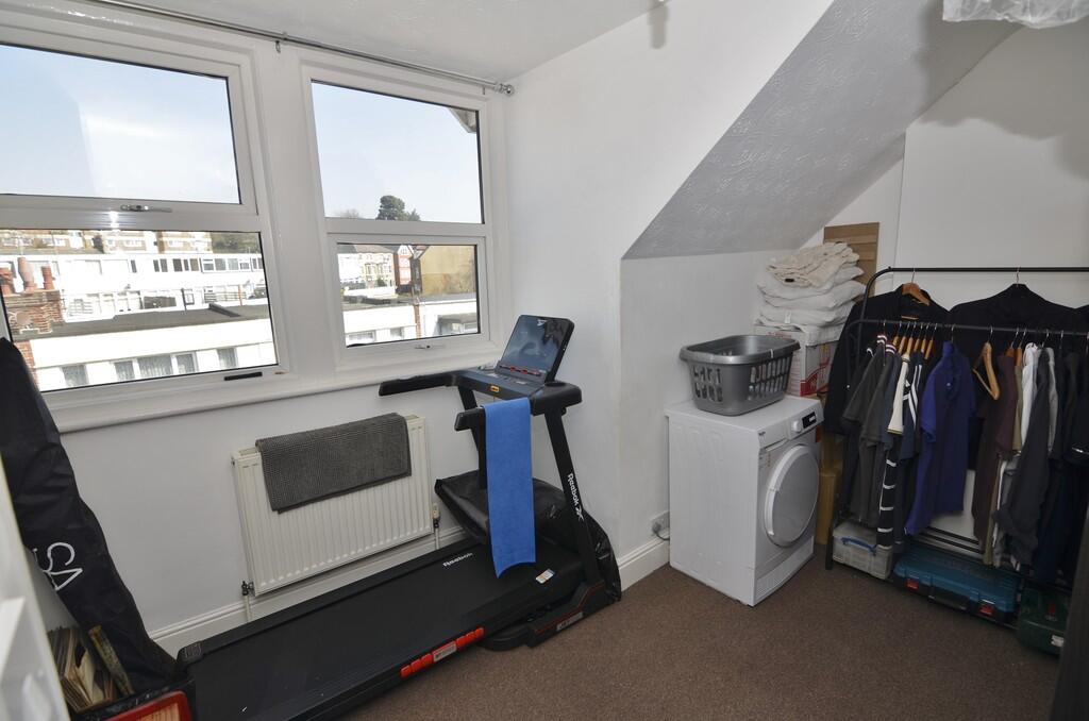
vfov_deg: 71.8
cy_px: 360
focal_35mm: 16
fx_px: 498
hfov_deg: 95.1
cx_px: 544
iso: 100
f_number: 5
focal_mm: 11
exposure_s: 1/200
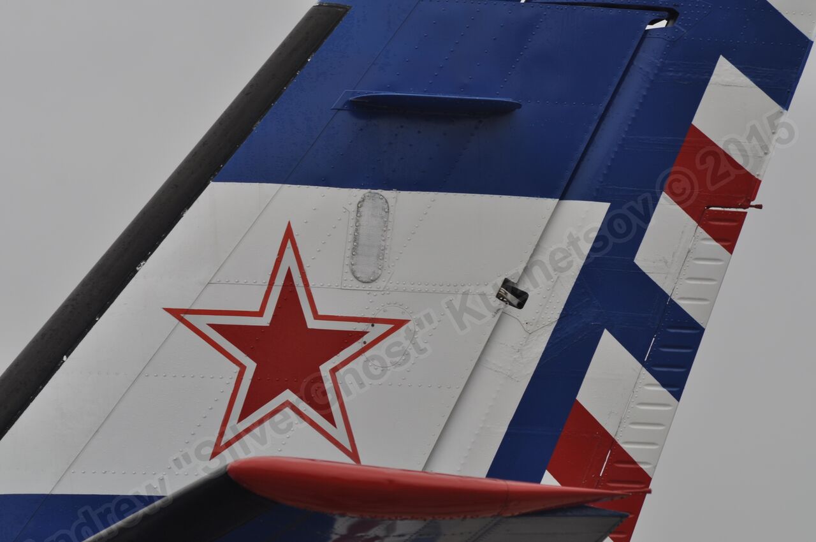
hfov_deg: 7.2
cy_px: 271
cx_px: 408
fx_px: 6452
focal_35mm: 285
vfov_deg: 4.8
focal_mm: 190
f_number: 8
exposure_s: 1/100
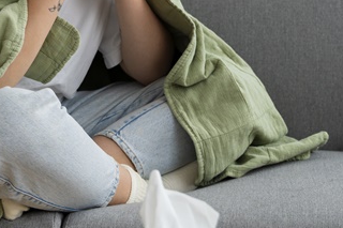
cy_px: 18
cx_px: 74
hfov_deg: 20.2
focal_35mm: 100
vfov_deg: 13.5
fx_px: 952
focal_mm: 40
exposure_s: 1/250
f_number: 3.2
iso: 500
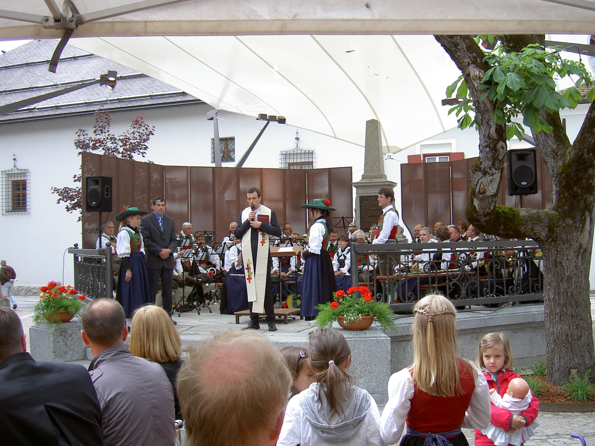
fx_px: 722
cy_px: 234
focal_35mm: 42
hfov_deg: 44.8
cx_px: 311
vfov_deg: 34.3
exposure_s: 1/238
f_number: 2.8
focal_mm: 8
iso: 100
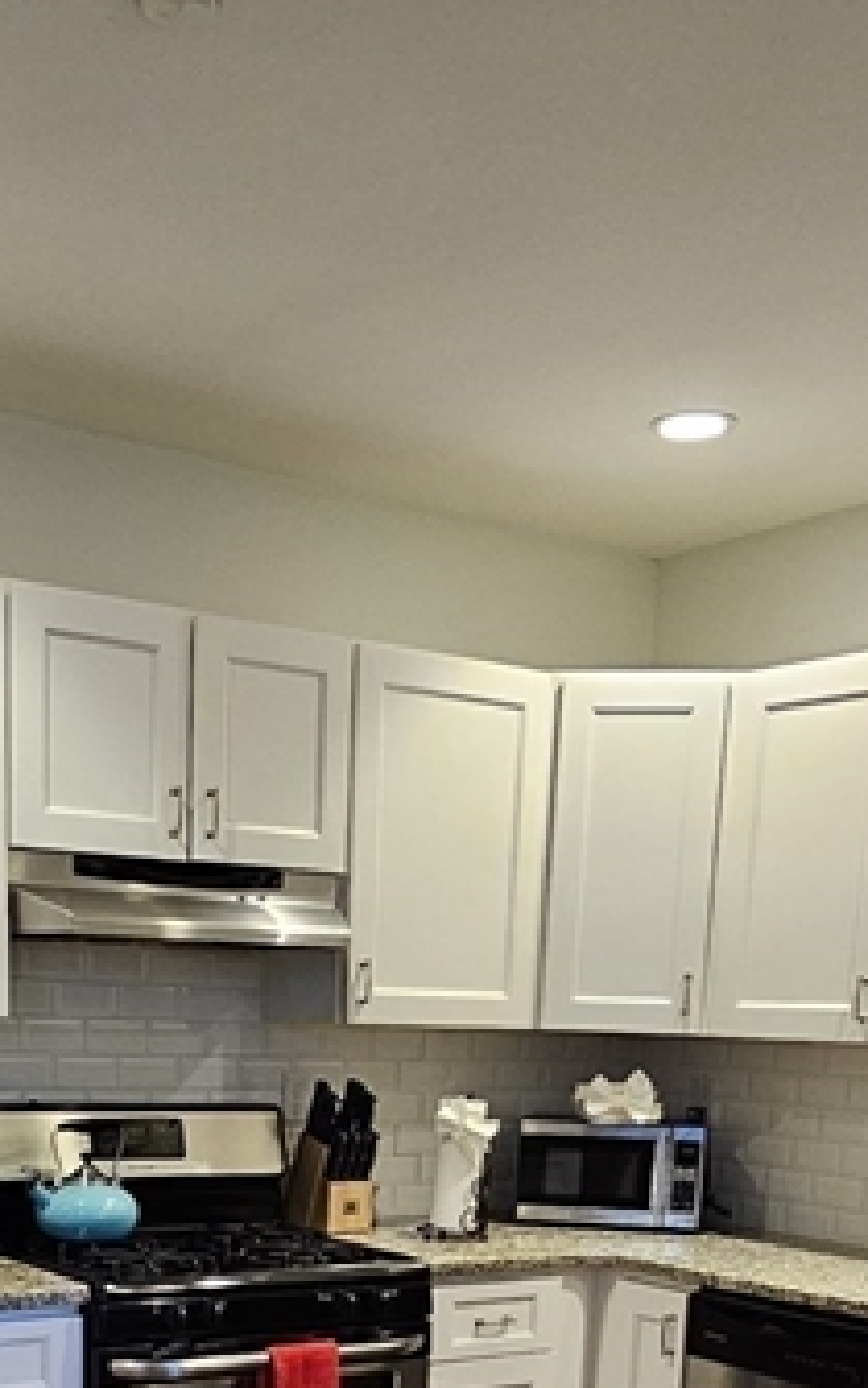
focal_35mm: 42
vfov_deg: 40.2
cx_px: 322
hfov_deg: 30.4
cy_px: 1450
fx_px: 1590
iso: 250
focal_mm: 2.2
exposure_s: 1/60
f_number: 2.2
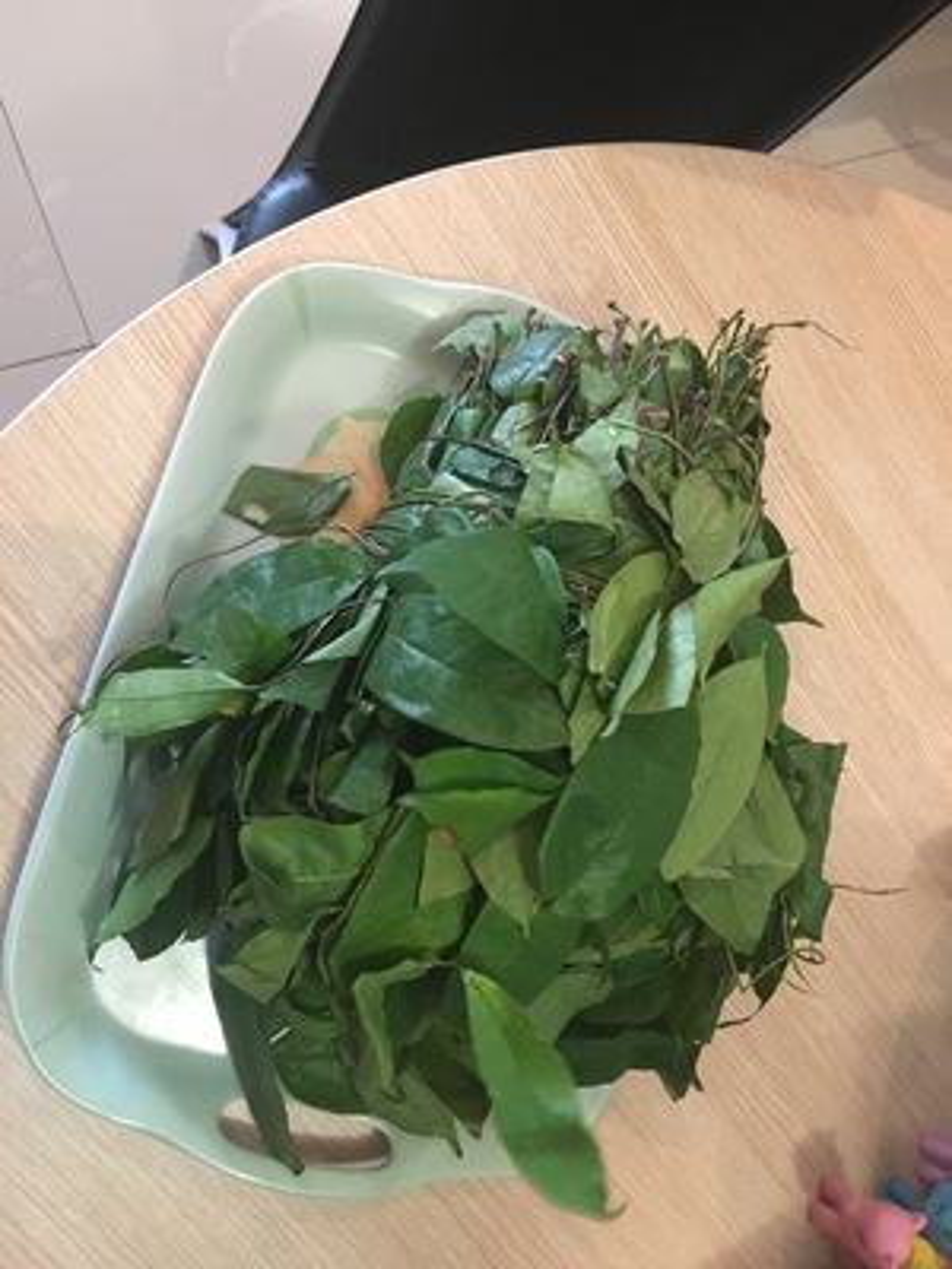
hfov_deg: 48.2
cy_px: 634
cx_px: 476
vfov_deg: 61.7
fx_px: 1063
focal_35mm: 29
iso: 400
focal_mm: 4.15
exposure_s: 1/17
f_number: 2.2
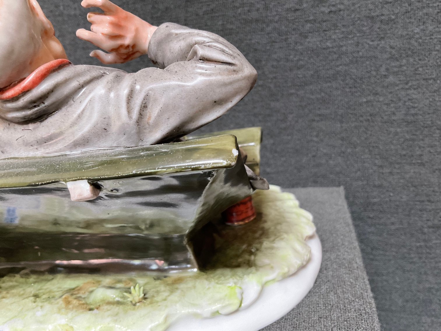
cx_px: 220
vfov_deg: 48.2
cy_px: 166
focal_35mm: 29
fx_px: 369
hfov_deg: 61.7
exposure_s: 1/60
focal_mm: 3
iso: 100
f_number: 1.8
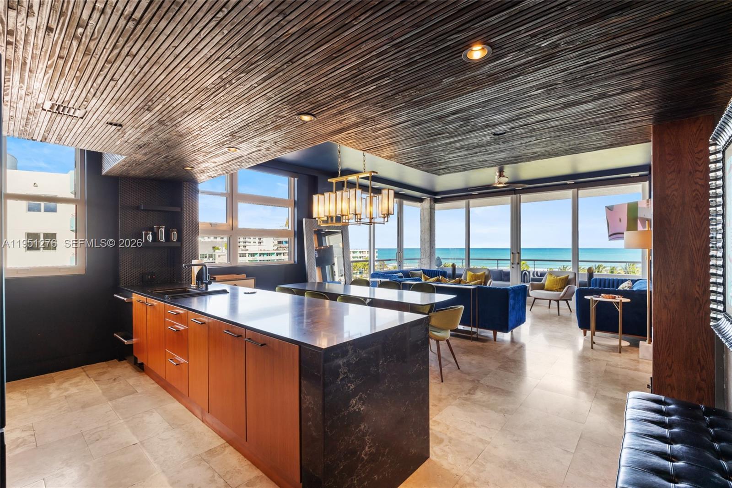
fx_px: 325
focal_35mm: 16
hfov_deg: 96.7
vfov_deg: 73.7
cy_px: 244
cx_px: 366
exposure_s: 1/5
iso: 250
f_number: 13
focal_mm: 16
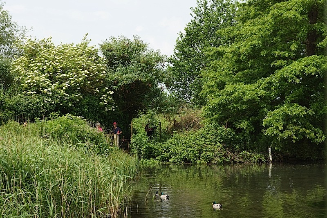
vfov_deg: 16.5
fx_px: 749
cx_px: 164
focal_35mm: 82
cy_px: 109
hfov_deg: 24.6
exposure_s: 1/250
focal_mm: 55
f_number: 6.3
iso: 100
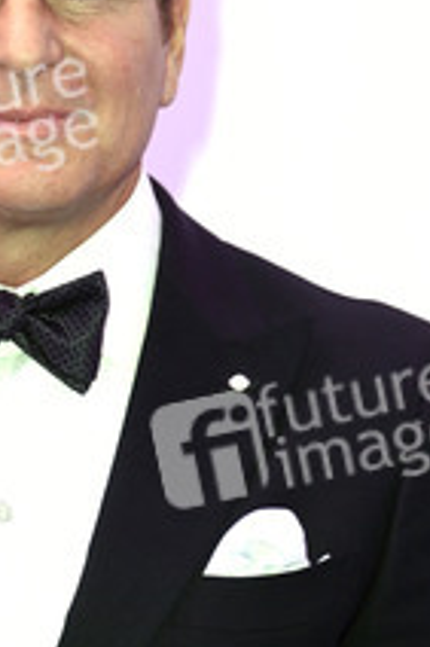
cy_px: 284
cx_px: 30
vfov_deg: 7.3
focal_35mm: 283
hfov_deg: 4.8
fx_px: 5078
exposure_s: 1/250
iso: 1000
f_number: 5.6
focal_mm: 150
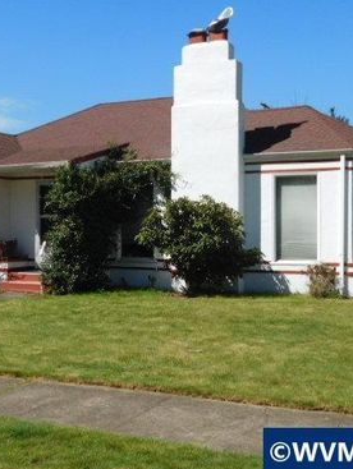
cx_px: 143
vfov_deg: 38.9
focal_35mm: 49
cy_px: 237
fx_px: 665
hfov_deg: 29.7
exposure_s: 1/400
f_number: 7
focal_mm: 6.3
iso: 125
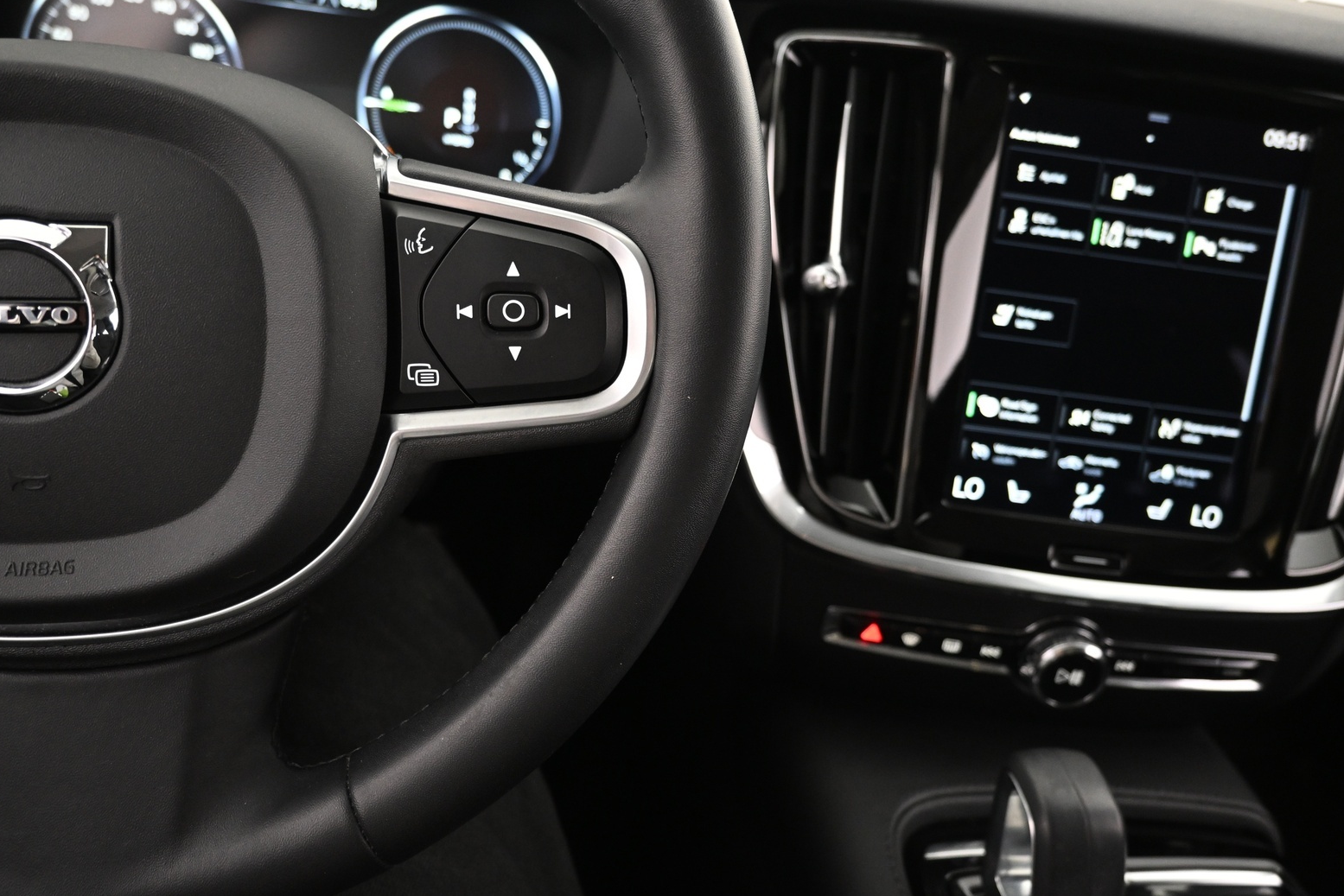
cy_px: 448
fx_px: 933
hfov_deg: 71.5
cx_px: 676
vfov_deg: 51.3
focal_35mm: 25
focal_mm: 16
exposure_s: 1/15
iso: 1600
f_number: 3.5
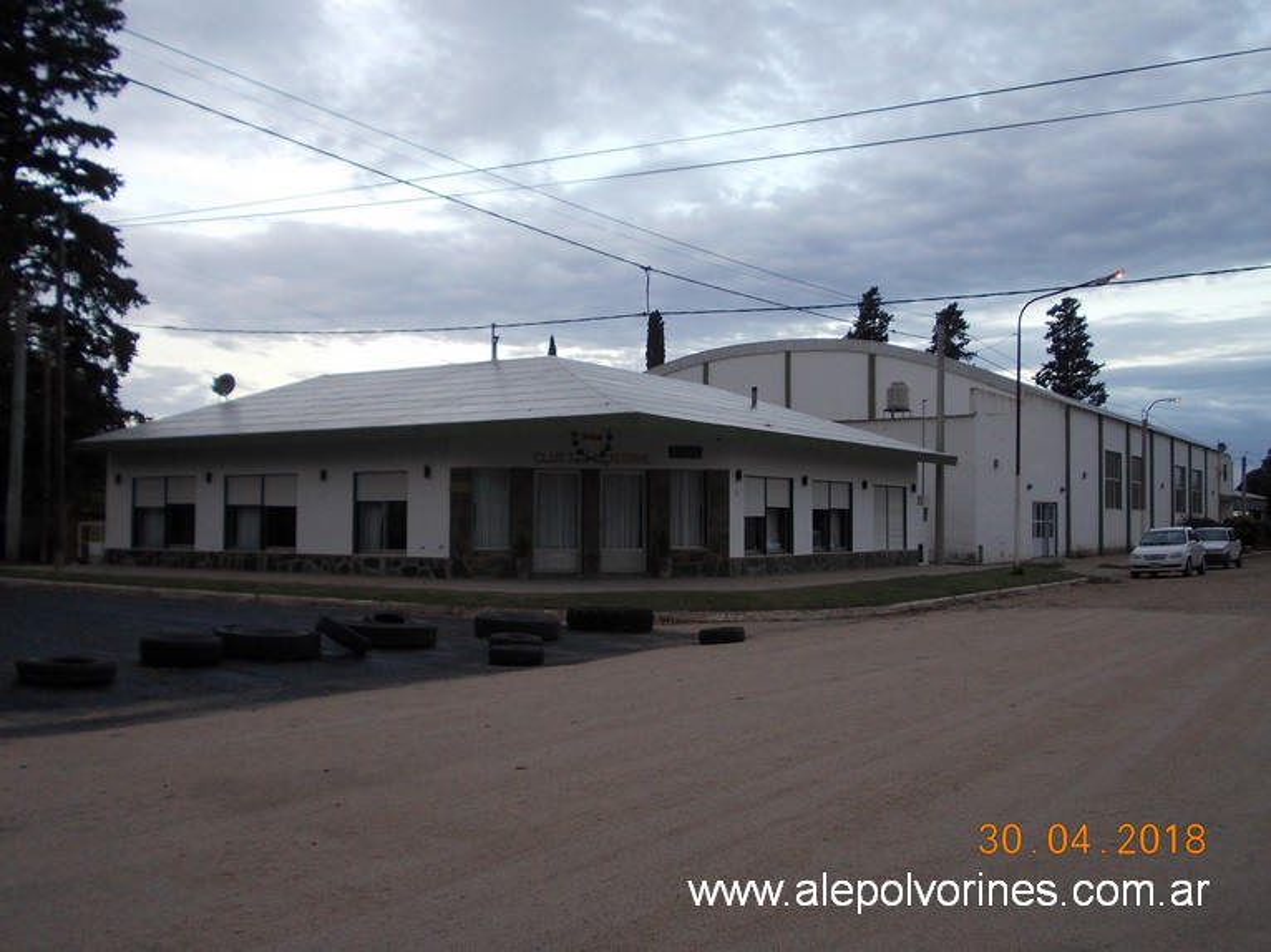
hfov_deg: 49.0
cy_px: 476
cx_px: 636
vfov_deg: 37.7
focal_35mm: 38
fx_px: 1395
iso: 80
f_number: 3.1
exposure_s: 1/40
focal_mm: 5.3
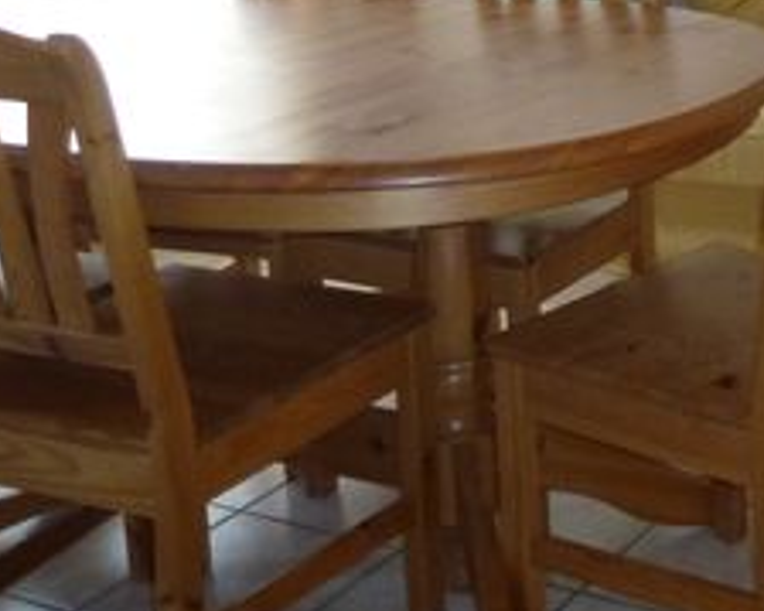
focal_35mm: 67
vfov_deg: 21.5
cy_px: -75
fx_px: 1514
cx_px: 955
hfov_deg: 25.0
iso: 250
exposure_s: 1/60
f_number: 3.3
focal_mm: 4.3
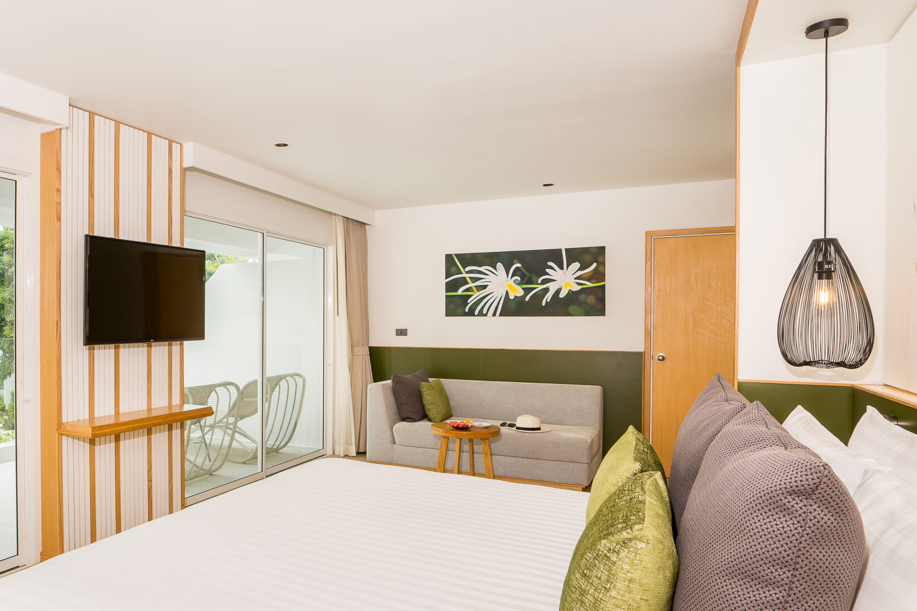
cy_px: 339
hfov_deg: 68.2
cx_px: 263
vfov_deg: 51.2
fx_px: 637
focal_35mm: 25
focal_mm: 16
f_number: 11
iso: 400
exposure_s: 1/80
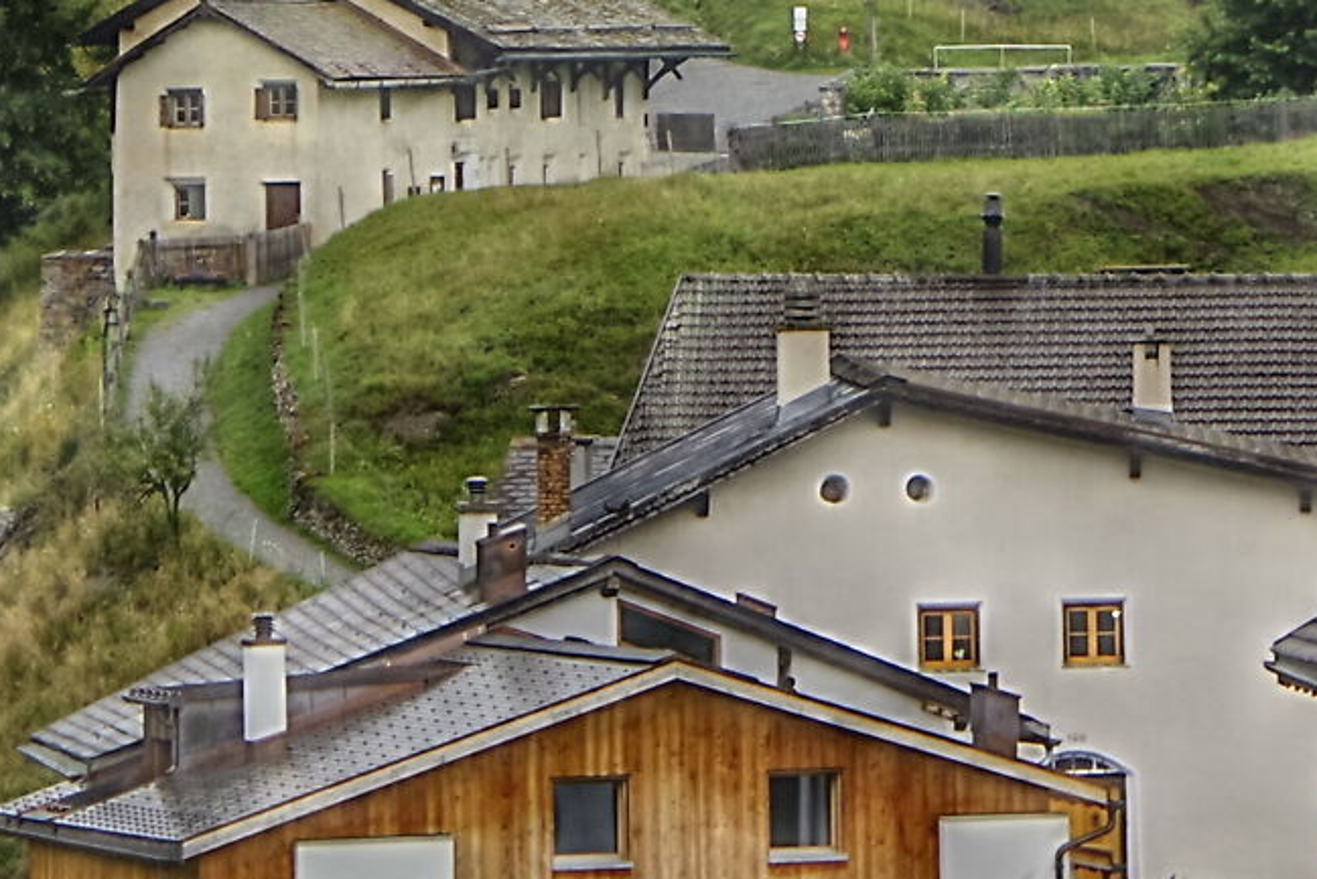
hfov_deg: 5.5
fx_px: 13794
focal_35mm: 377
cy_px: -520
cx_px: 1110
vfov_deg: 3.6
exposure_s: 1/160
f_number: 6.3
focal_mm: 68
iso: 400
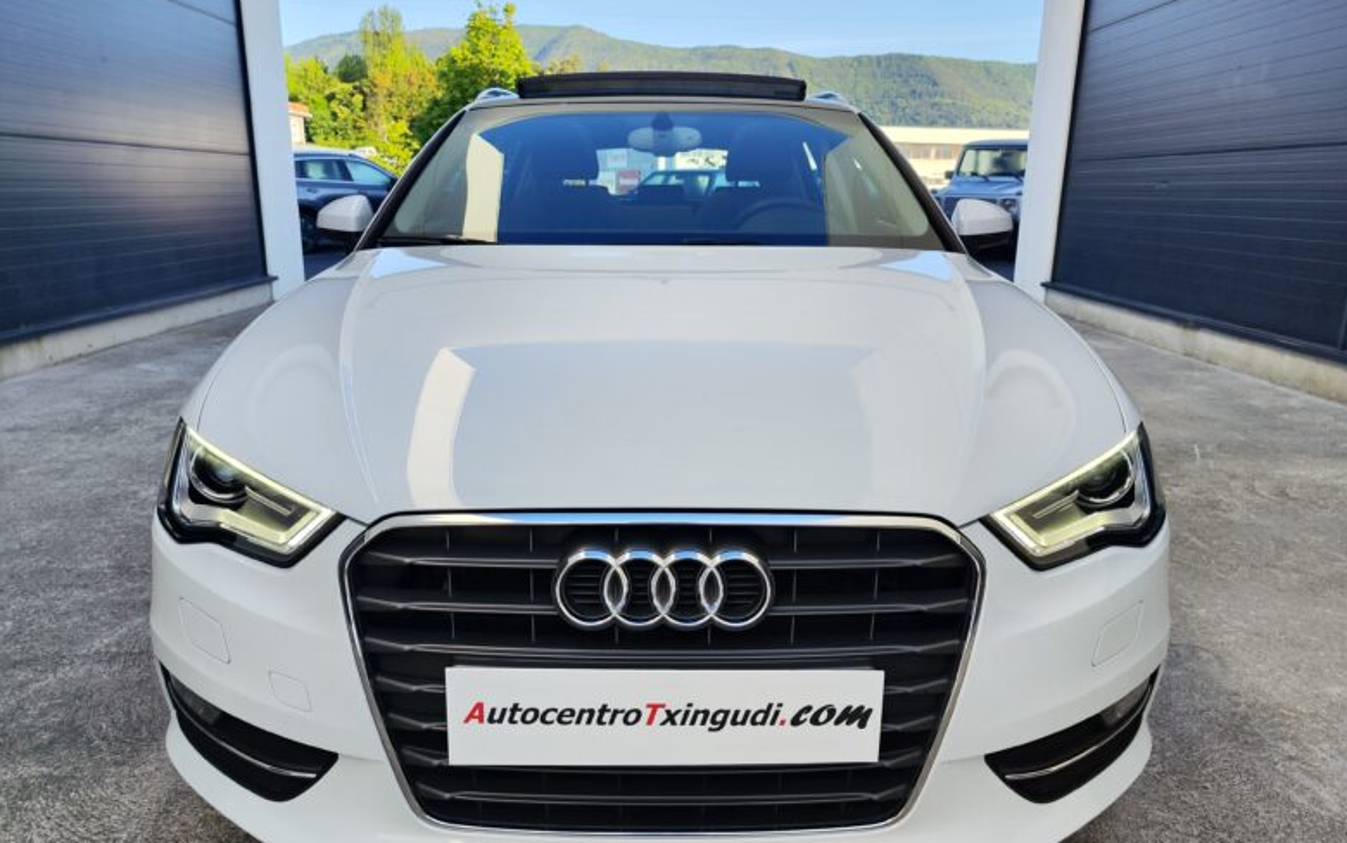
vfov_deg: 49.3
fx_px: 918
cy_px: 451
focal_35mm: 25
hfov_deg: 72.5
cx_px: 661
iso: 50
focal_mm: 7.01
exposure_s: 1/354
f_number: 1.69
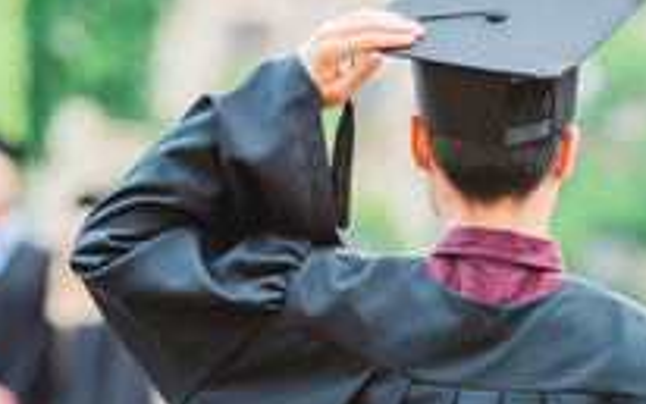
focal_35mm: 278
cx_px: 364
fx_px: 4897
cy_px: 310
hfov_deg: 7.5
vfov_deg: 4.7
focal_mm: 125
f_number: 2.8
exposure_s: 1/200
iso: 400
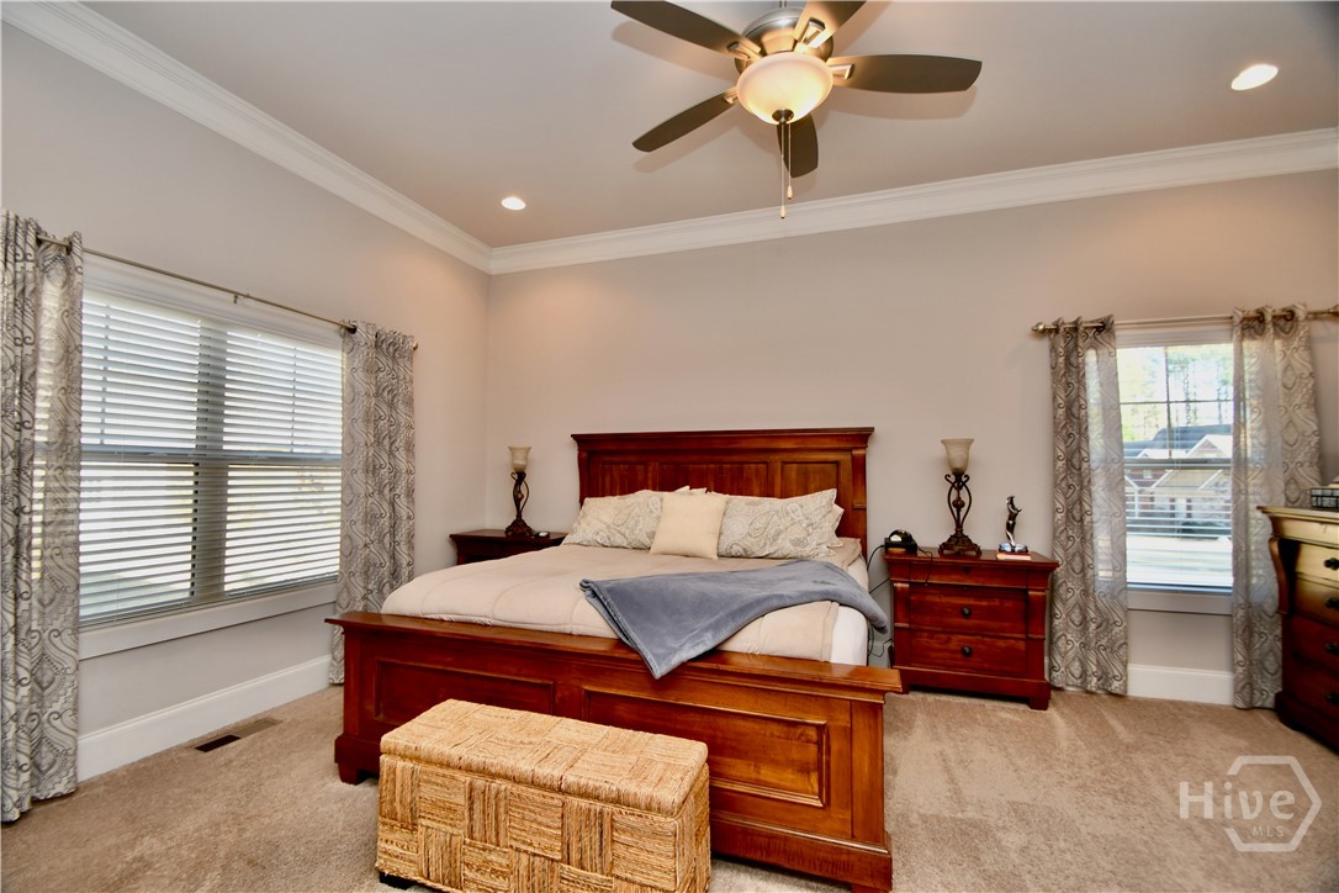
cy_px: 446
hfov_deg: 100.4
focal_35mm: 15
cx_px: 670
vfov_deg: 77.3
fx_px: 558
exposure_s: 1/60
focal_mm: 10
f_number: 4
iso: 280
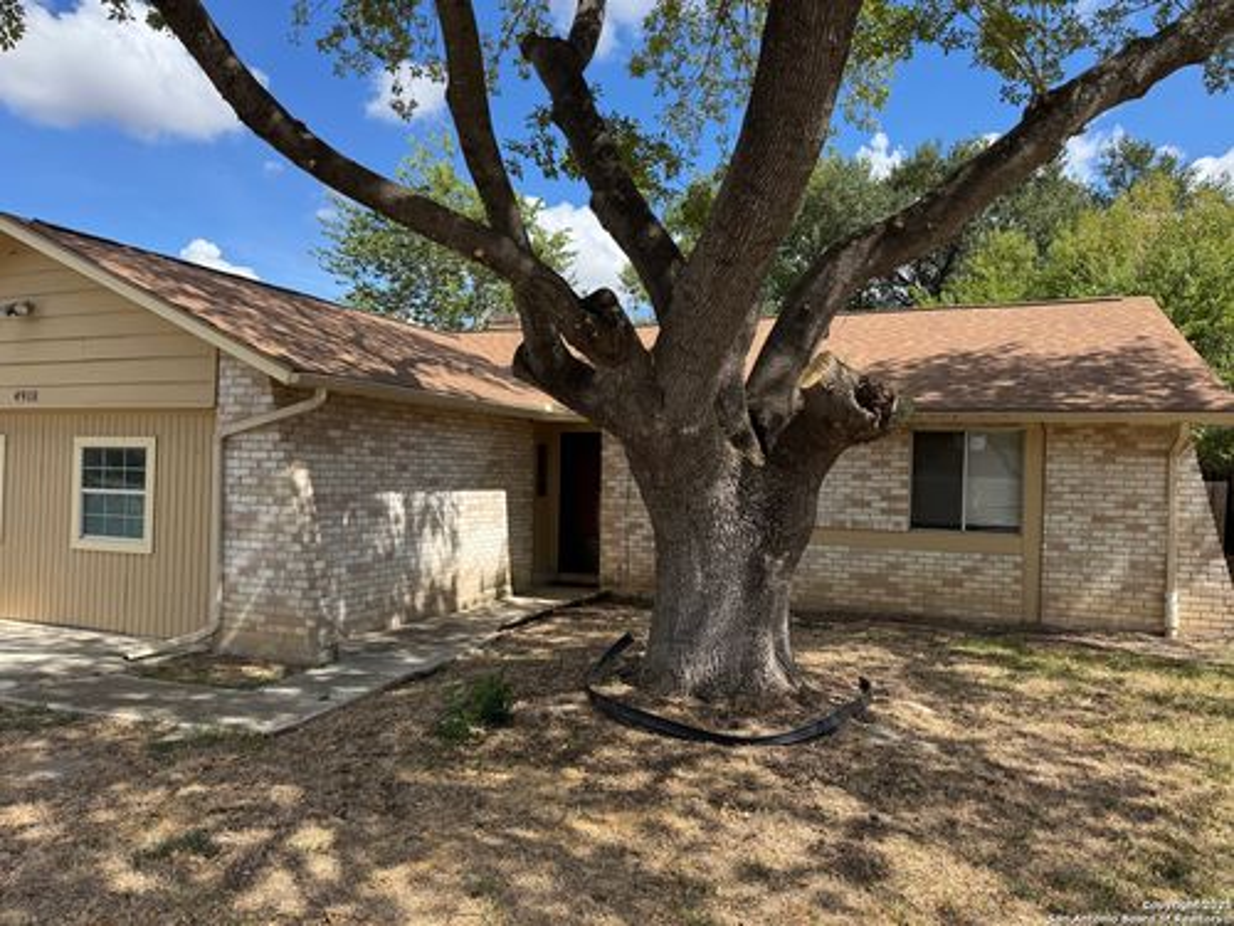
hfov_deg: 71.6
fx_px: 856
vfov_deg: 56.8
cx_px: 617
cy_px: 463
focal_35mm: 24
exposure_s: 1/2252
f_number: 1.78
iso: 80
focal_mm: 6.76
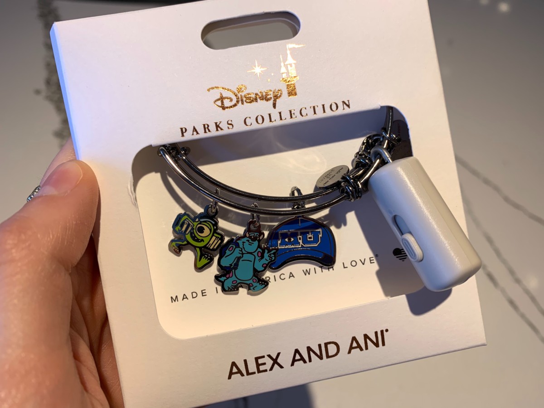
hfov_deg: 67.3
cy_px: 204
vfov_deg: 53.1
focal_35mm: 26
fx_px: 409
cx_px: 272
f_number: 1.8
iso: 25
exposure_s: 1/127
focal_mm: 4.25
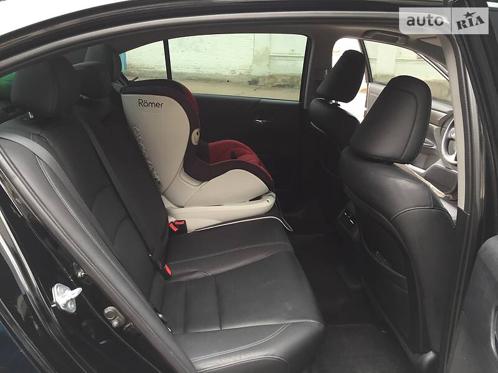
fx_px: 417
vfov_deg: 48.2
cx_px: 249
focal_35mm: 29
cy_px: 186
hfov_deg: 61.7
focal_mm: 4.2
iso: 32
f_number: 2.2
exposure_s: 1/30
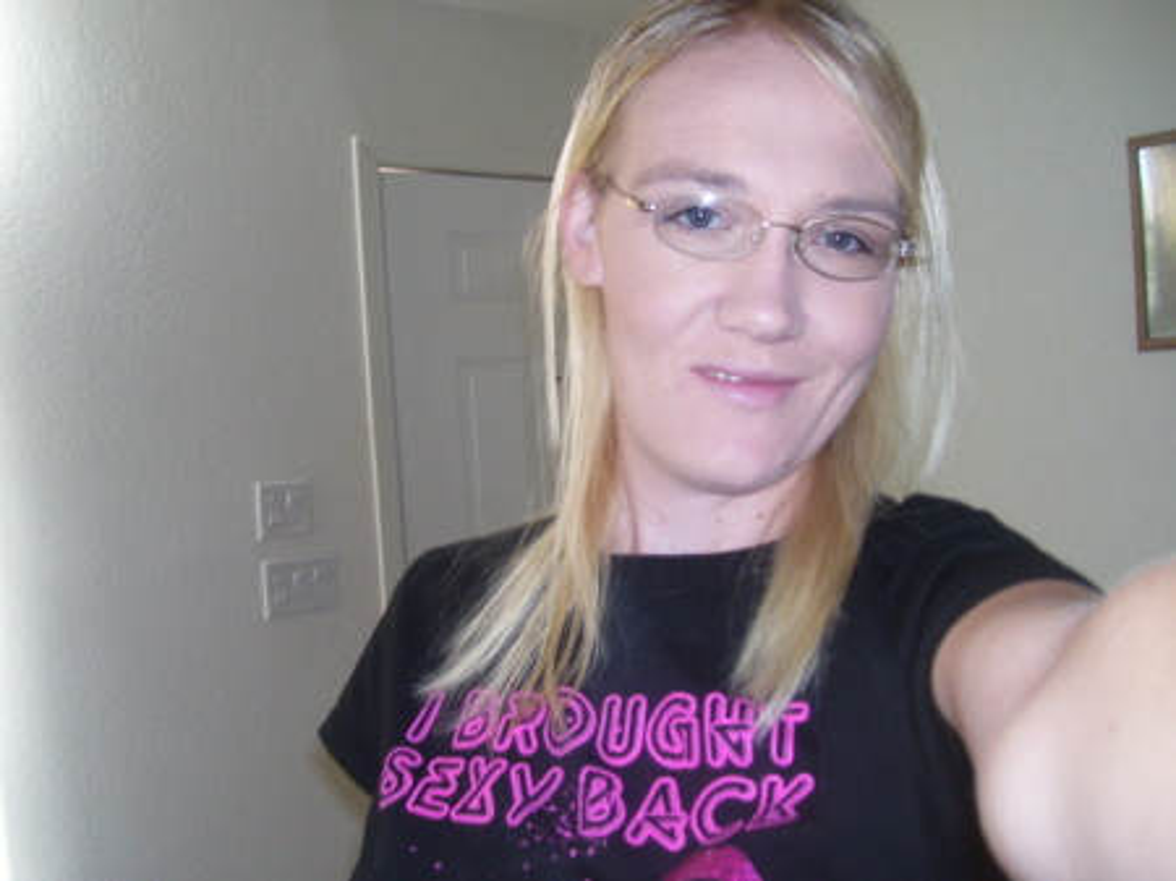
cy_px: 440
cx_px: 588
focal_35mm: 37
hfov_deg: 50.2
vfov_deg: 38.6
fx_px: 1256
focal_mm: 6
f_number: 2.7
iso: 125
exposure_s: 1/60
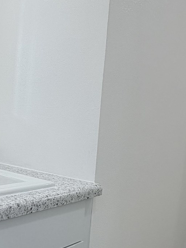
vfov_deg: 39.7
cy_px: 176
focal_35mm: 47
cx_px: 24
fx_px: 337
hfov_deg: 29.8
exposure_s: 1/161
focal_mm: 2.22
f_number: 2.2
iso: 40
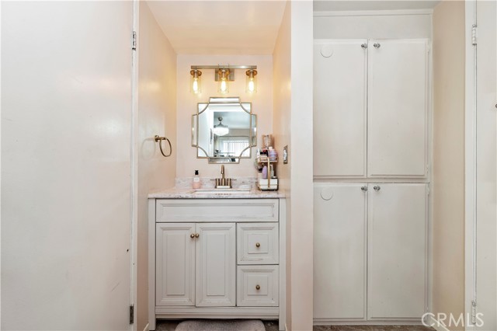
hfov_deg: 104.3
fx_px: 193
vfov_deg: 81.1
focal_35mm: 14
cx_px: 248
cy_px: 166
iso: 500
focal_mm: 14
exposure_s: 1/6
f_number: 10
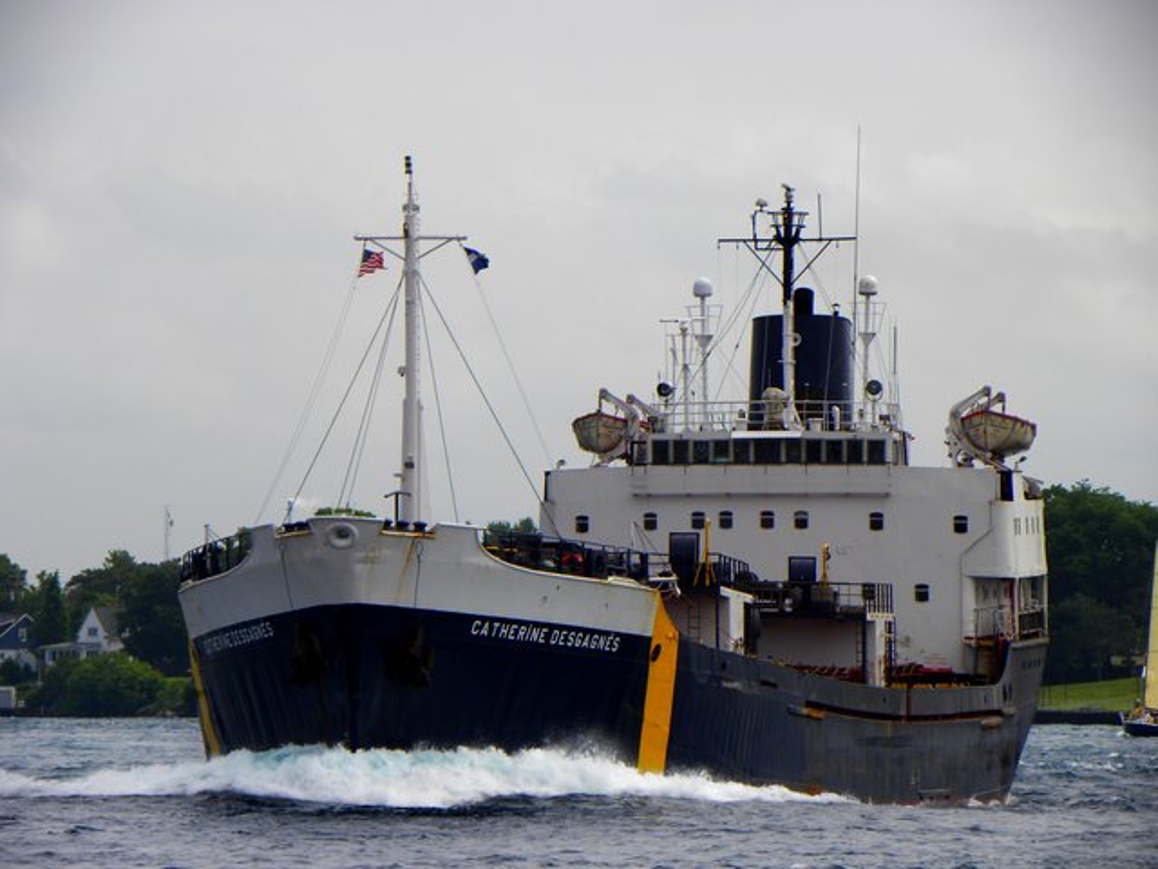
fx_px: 11274
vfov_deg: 4.4
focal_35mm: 337
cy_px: 434
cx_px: 579
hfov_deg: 5.9
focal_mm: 59.9
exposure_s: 1/263
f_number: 6.3
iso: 64
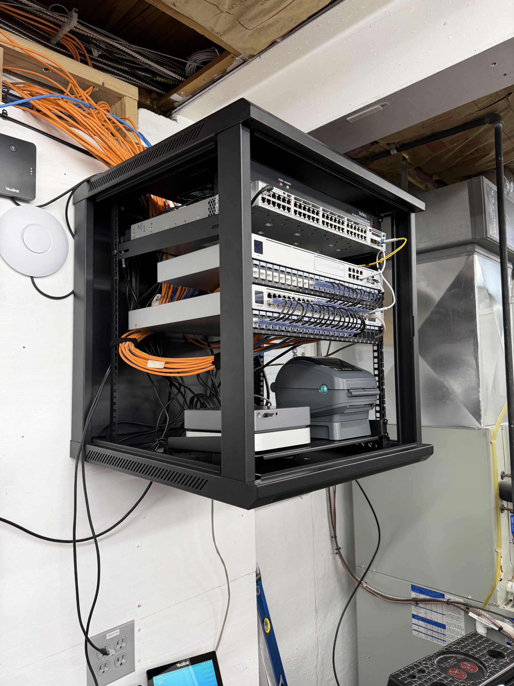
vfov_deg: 71.6
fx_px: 475
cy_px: 343
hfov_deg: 56.8
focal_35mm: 24
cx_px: 257
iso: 200
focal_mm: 6.76
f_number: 1.78
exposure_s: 1/116
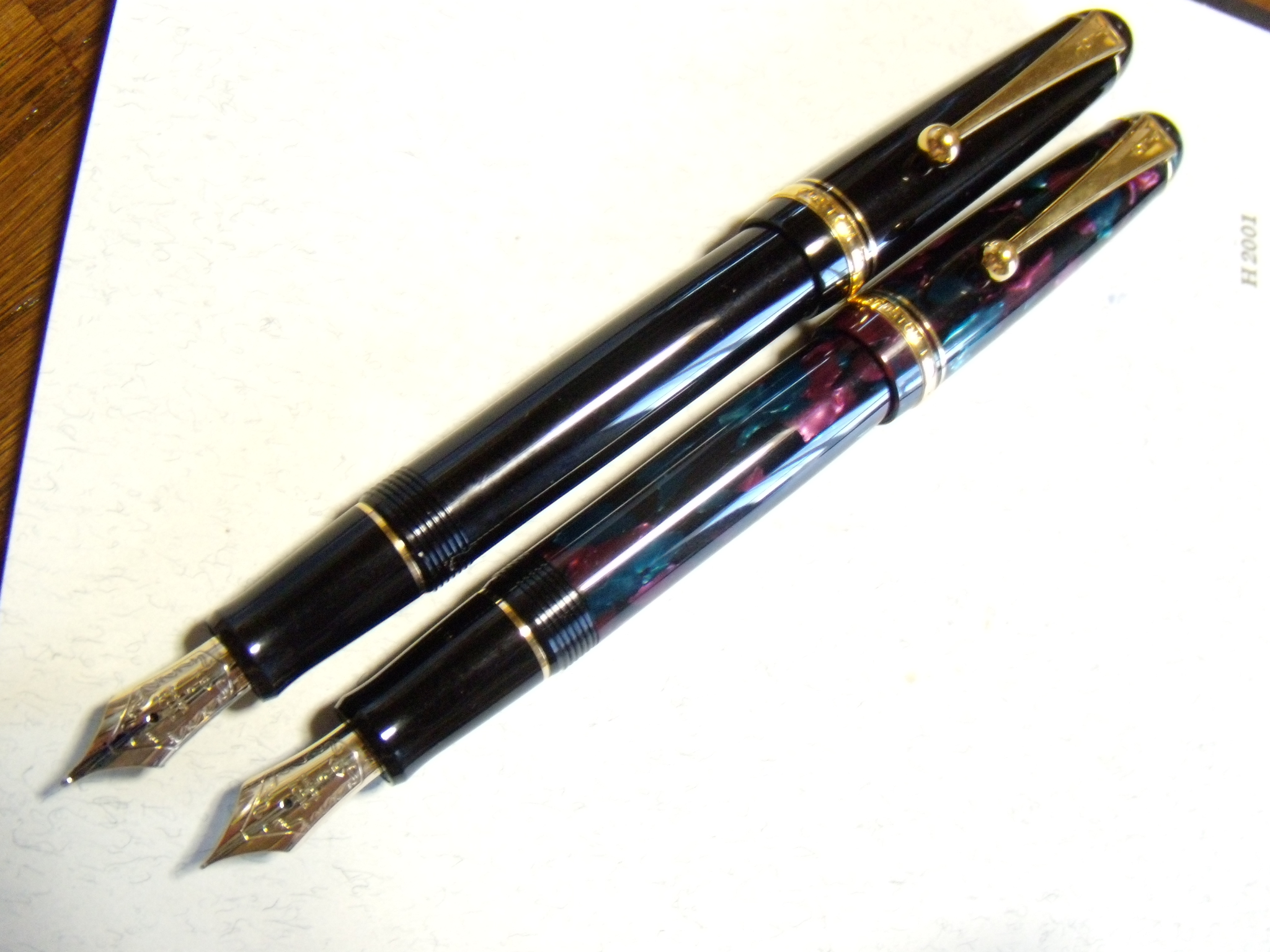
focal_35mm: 36
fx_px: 1321
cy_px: 476
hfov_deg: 51.4
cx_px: 635
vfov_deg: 39.7
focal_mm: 6.4
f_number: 3.6
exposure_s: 1/13
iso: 400
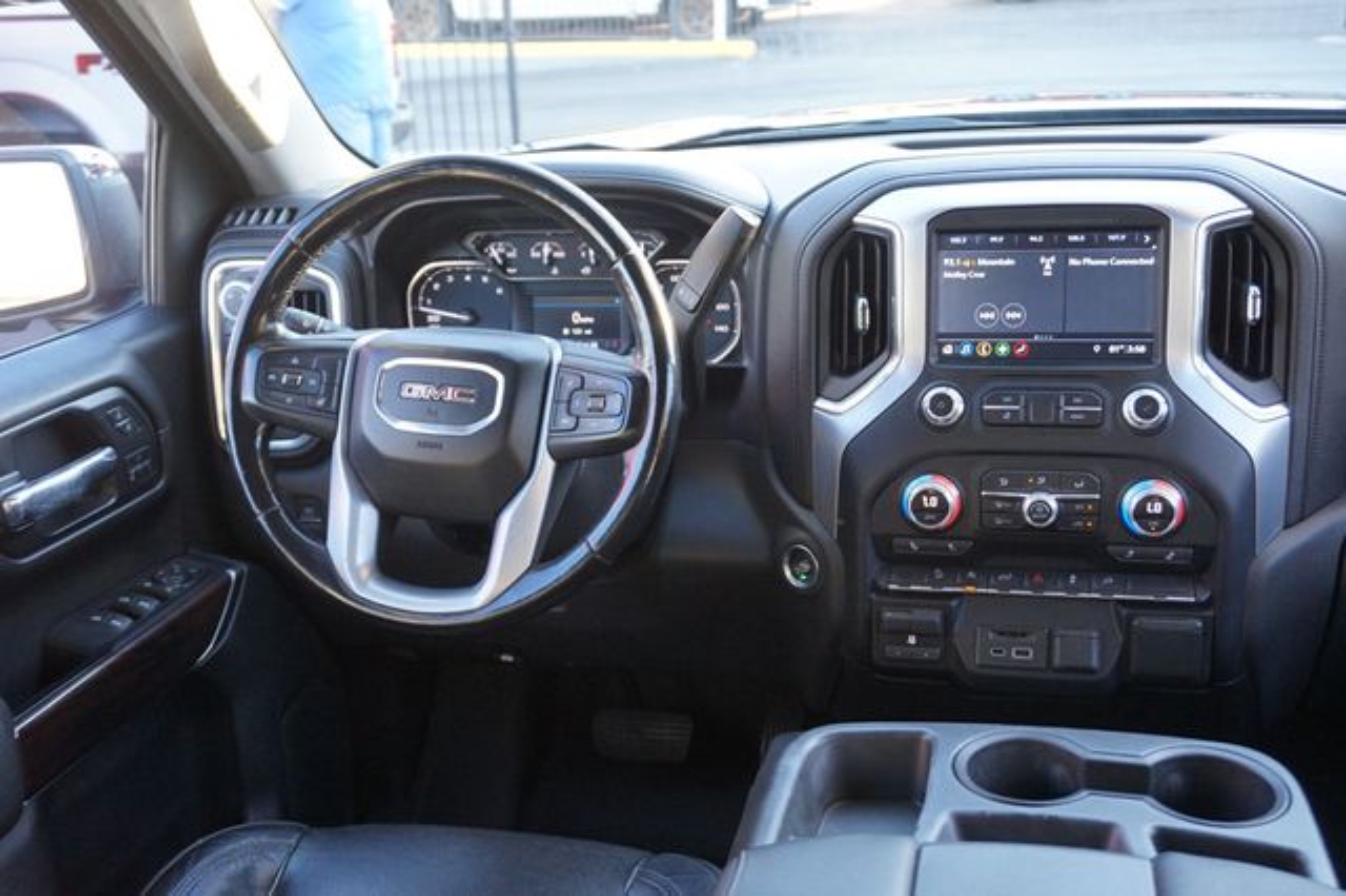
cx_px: 673
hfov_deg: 51.3
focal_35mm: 38
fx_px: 1401
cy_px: 448
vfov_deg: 35.5
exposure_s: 1/60
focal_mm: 25
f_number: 4.5
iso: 800
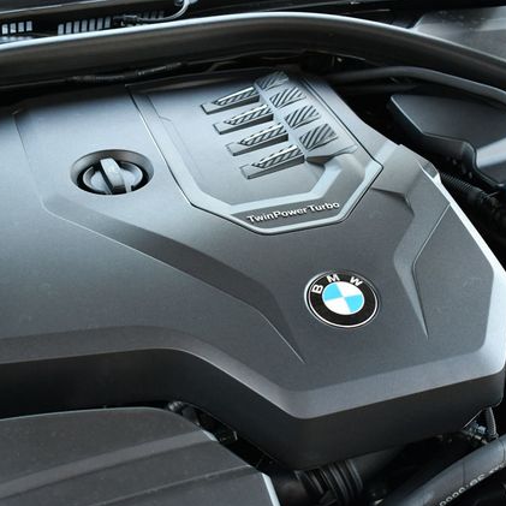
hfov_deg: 27.6
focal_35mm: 62
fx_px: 1025
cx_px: 192
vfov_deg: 27.7
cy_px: 256
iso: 800
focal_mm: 24
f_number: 4
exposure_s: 1/125
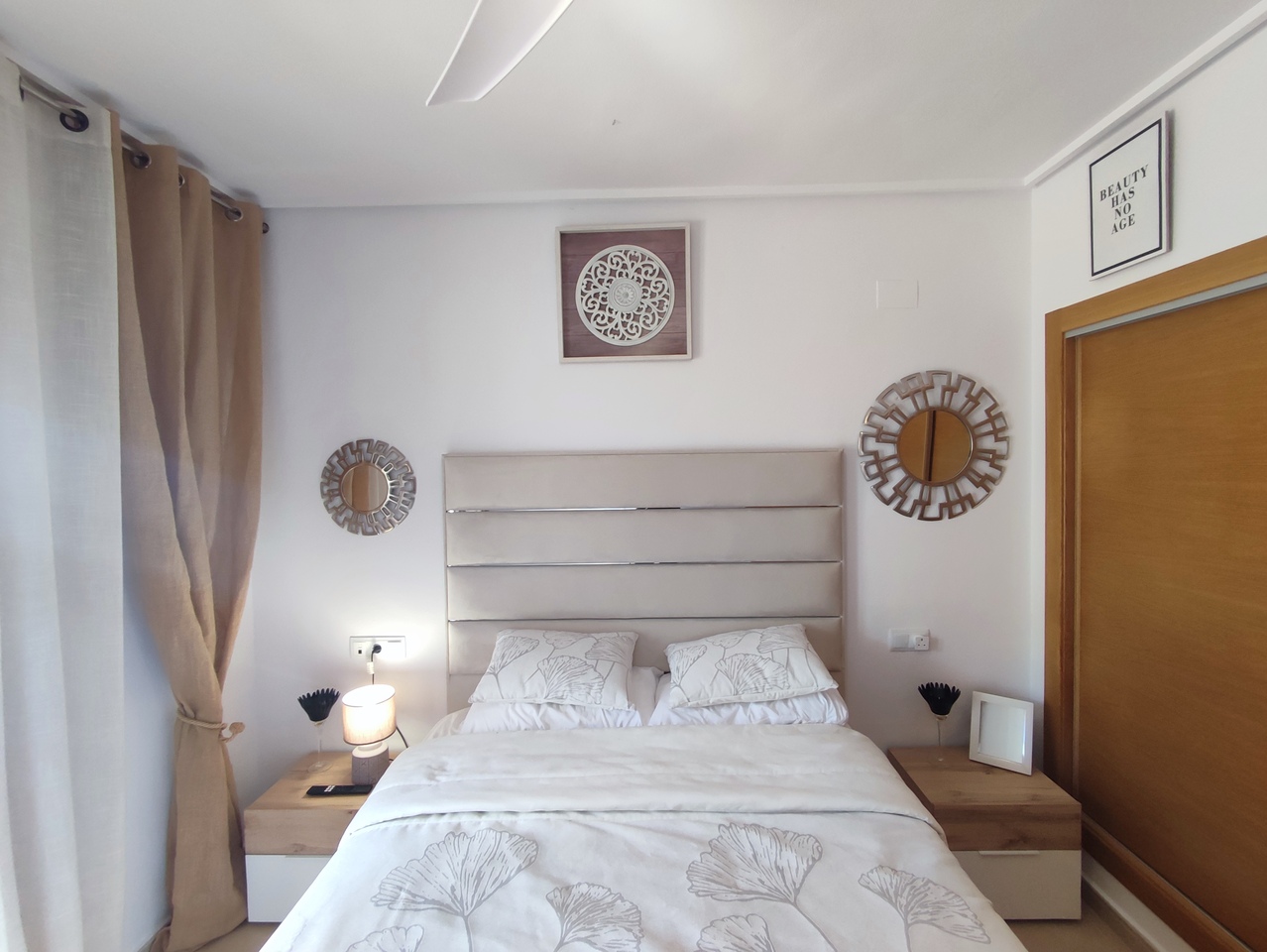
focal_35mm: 16
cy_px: 476
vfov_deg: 78.2
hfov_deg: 94.5
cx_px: 634
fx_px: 586
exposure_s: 1/50
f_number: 2.2
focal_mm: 1.65
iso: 150
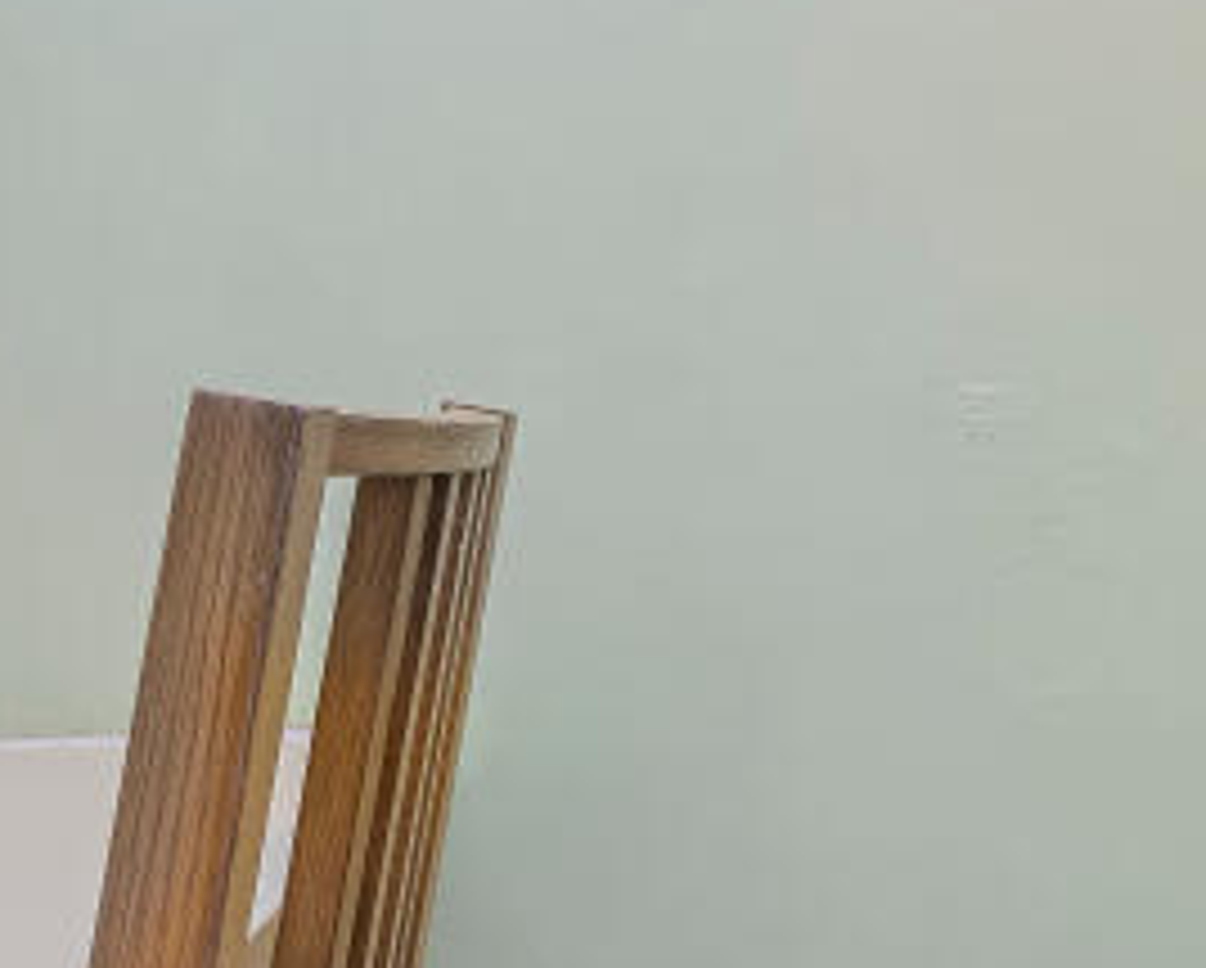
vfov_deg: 34.9
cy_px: 430
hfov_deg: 41.7
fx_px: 1536
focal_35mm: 43
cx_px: 886
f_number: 9
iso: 320
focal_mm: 12
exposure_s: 1/5
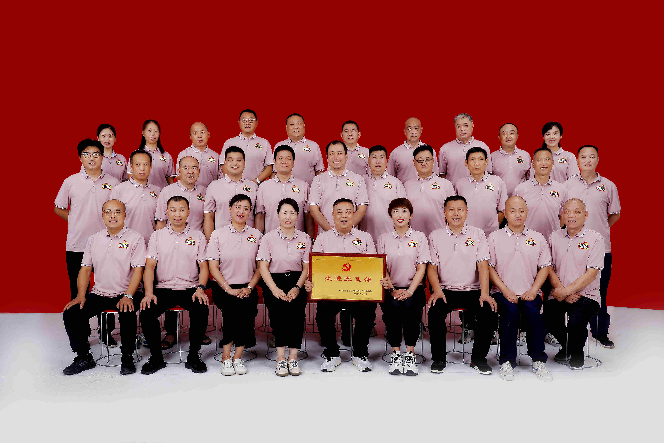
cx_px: 332
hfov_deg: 60.3
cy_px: 222
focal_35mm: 31
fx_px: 572
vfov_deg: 42.3
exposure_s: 1/160
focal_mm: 31
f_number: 14
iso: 100
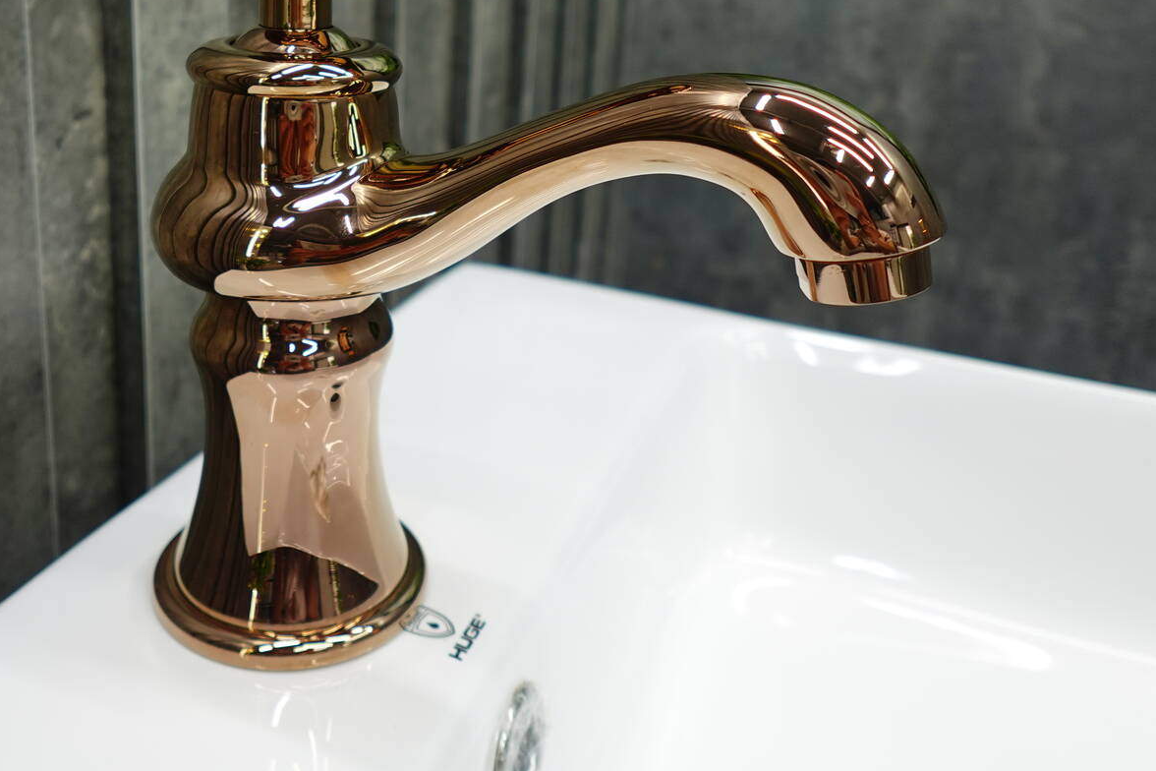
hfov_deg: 55.2
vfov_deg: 37.8
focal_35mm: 34
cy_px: 178
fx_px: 1092
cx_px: 443
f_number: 2
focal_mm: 7.6
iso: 125
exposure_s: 1/100
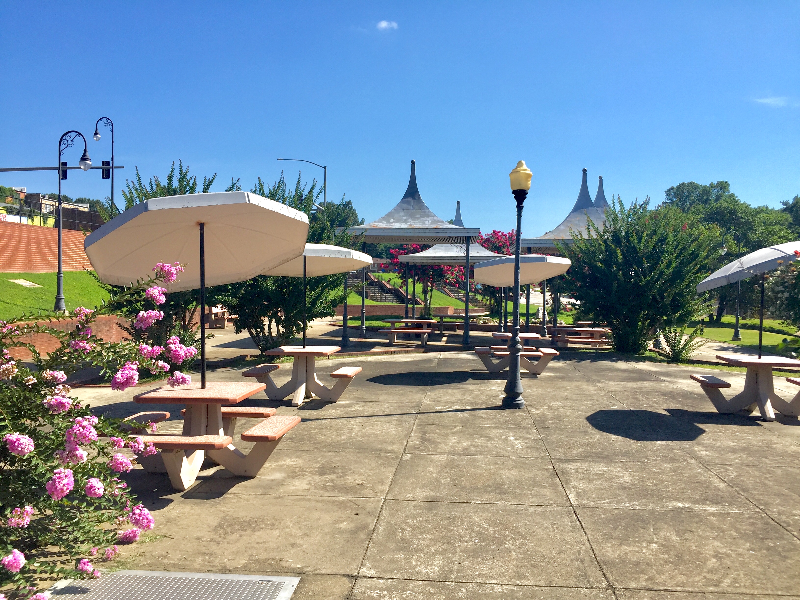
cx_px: 400
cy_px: 300
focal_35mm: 29
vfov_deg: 48.2
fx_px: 670
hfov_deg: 61.7
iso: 32
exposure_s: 1/1980
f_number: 2.2
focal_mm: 4.15
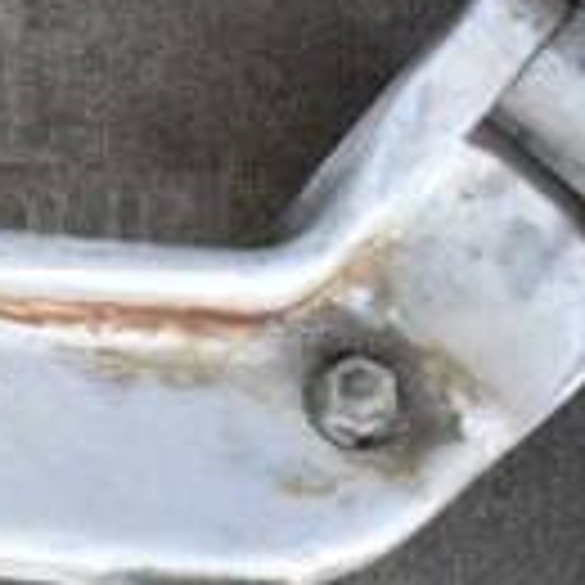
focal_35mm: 108
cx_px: -270
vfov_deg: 15.9
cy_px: 32
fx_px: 2065
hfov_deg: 15.0
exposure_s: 1/250
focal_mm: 18
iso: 800
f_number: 3.5
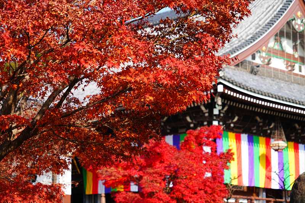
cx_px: 152
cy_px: 102
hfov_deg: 20.2
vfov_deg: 13.5
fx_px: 855
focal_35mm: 101
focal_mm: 101
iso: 100
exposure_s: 1/160
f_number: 6.3
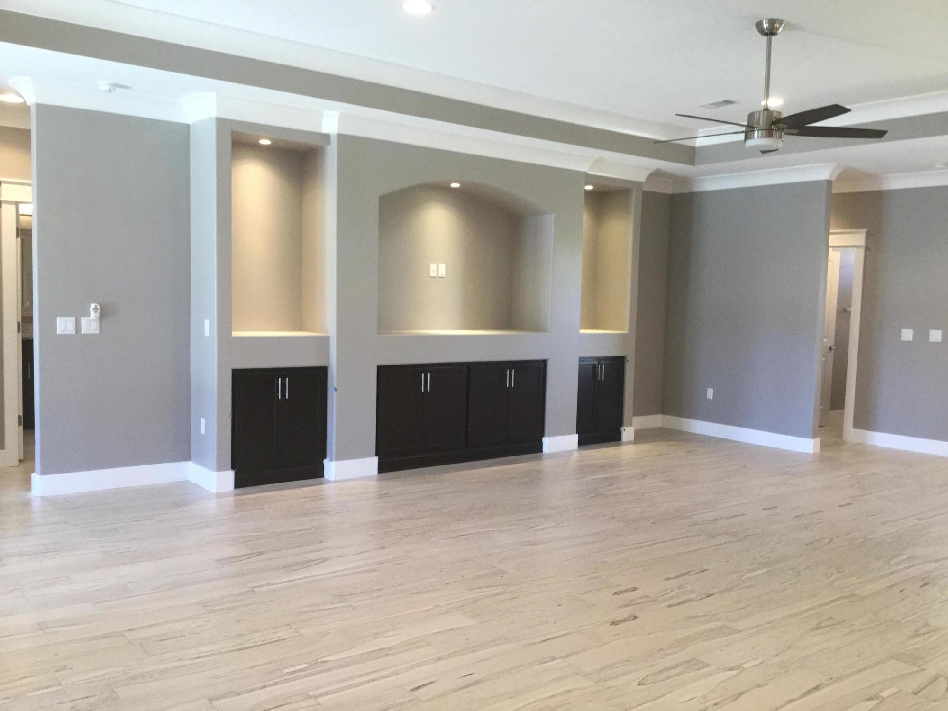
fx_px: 849
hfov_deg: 58.4
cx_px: 474
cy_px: 356
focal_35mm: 31
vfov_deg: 45.4
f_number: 2.4
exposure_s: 1/30
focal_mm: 3.3
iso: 125
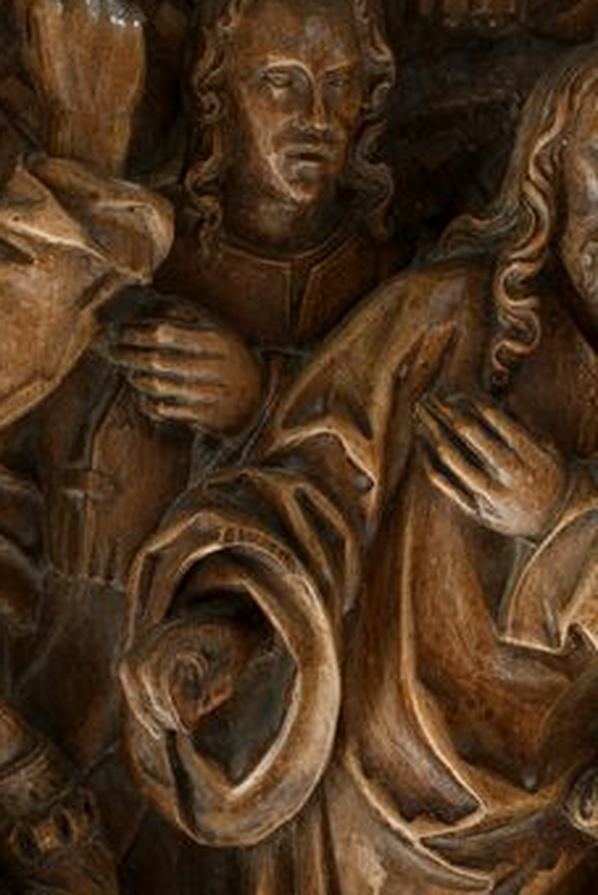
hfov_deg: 13.1
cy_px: 821
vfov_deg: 19.4
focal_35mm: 103
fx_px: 2564
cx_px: -9
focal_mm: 50
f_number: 8
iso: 64
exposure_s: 1/1.6
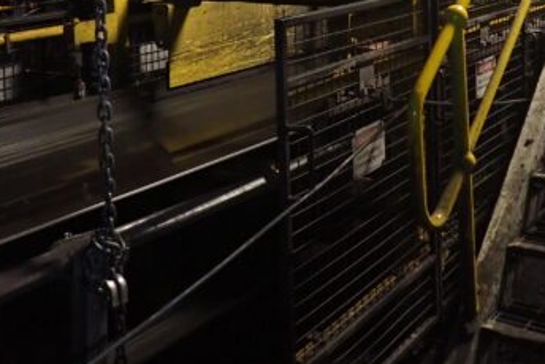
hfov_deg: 34.5
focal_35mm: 58
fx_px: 879
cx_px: 271
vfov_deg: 21.7
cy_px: -73
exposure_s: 1/13
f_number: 2
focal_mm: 4.5
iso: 800
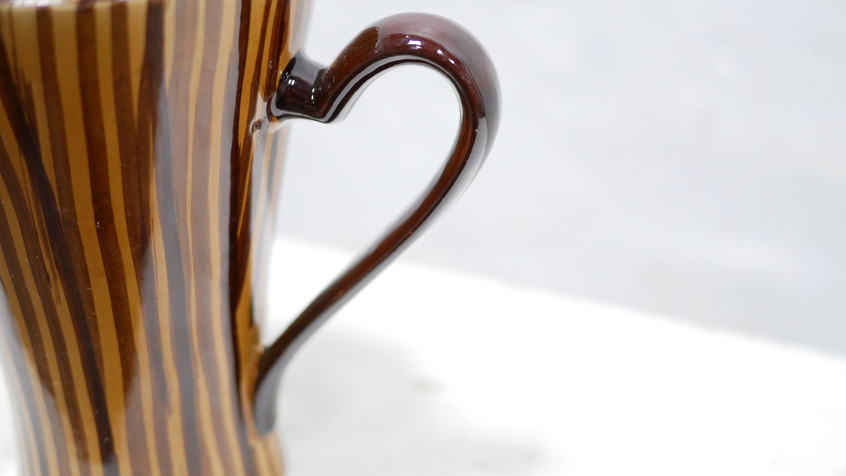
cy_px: 164
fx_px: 987
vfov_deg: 27.0
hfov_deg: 46.4
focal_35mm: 44
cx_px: 422
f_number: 1.7
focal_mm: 20
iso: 1600
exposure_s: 1/60
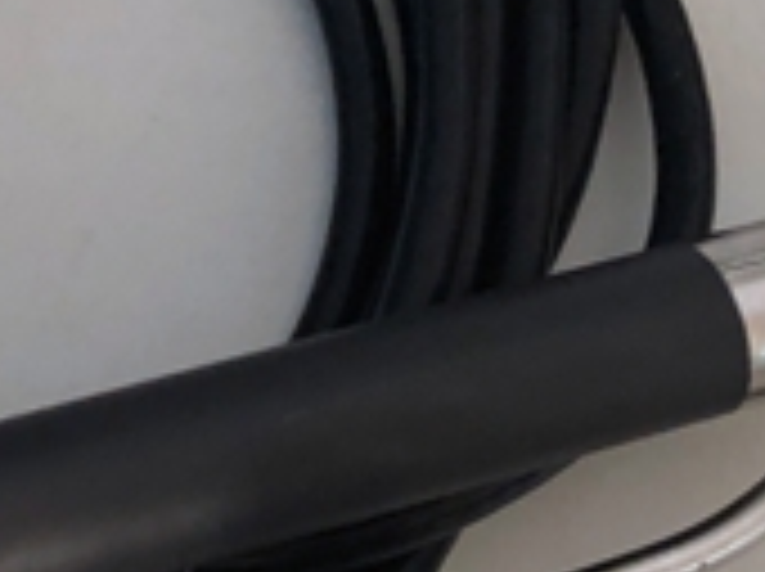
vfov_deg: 14.7
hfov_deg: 19.6
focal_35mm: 99
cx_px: 112
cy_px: -5
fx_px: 2185
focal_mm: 3.99
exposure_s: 1/6
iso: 100
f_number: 1.8
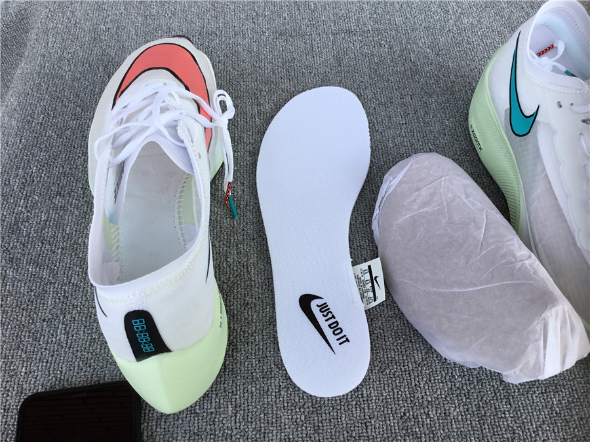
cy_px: 221
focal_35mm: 31
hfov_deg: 58.4
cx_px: 295
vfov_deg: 45.4
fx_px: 528
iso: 25
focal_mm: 3.3
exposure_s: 1/304
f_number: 2.4
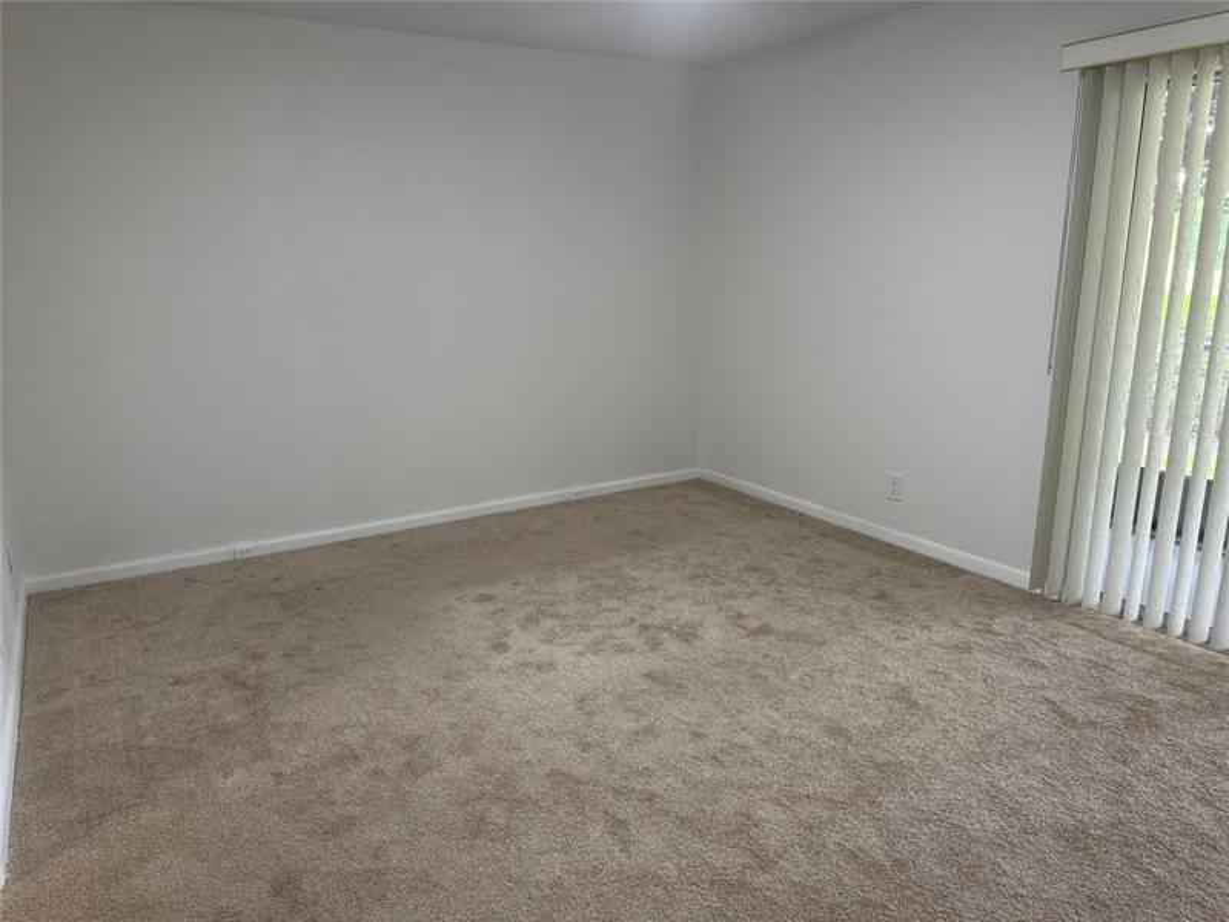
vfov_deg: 56.8
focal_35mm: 24
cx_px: 614
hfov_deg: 71.6
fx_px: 852
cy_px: 461
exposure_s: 1/60
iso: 200
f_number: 1.78
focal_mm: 6.76
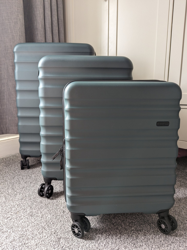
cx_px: 94
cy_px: 125
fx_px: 173
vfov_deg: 71.6
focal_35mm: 24
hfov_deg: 56.8
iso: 87
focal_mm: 6.81
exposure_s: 1/63.1
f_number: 1.85
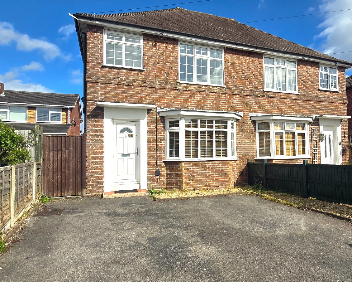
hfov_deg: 71.4
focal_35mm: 23
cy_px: 139
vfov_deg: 60.9
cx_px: 221
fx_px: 240
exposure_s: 1/3333
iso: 50
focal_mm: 2.2
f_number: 2.2
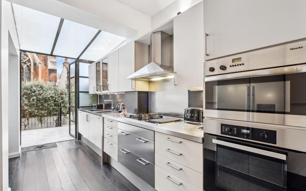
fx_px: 133
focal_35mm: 16
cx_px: 148
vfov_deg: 71.3
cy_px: 96
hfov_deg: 97.8
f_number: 8
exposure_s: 1/13
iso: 640
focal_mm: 10
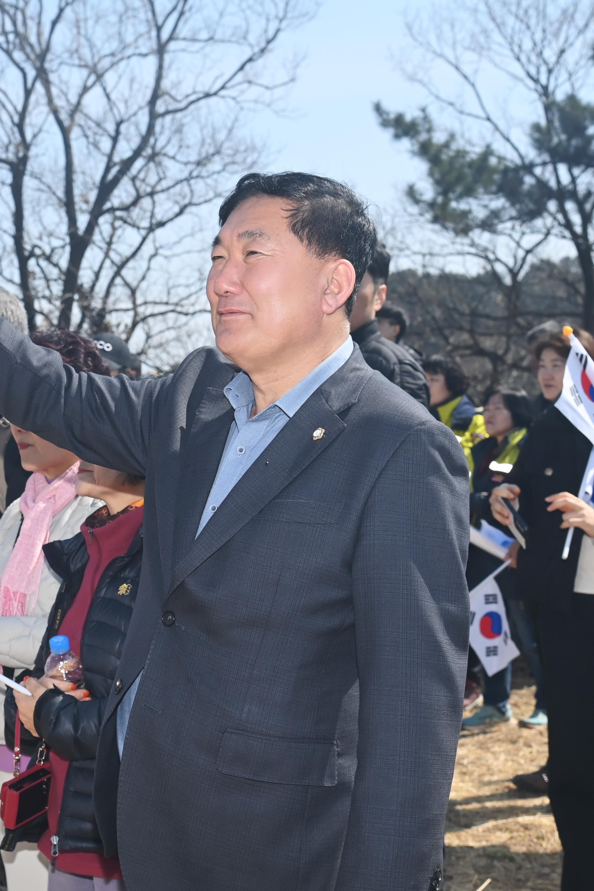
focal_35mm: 76
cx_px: 120
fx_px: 1881
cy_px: 451
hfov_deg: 17.8
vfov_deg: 26.7
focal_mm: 50
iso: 400
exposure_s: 1/1000
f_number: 8
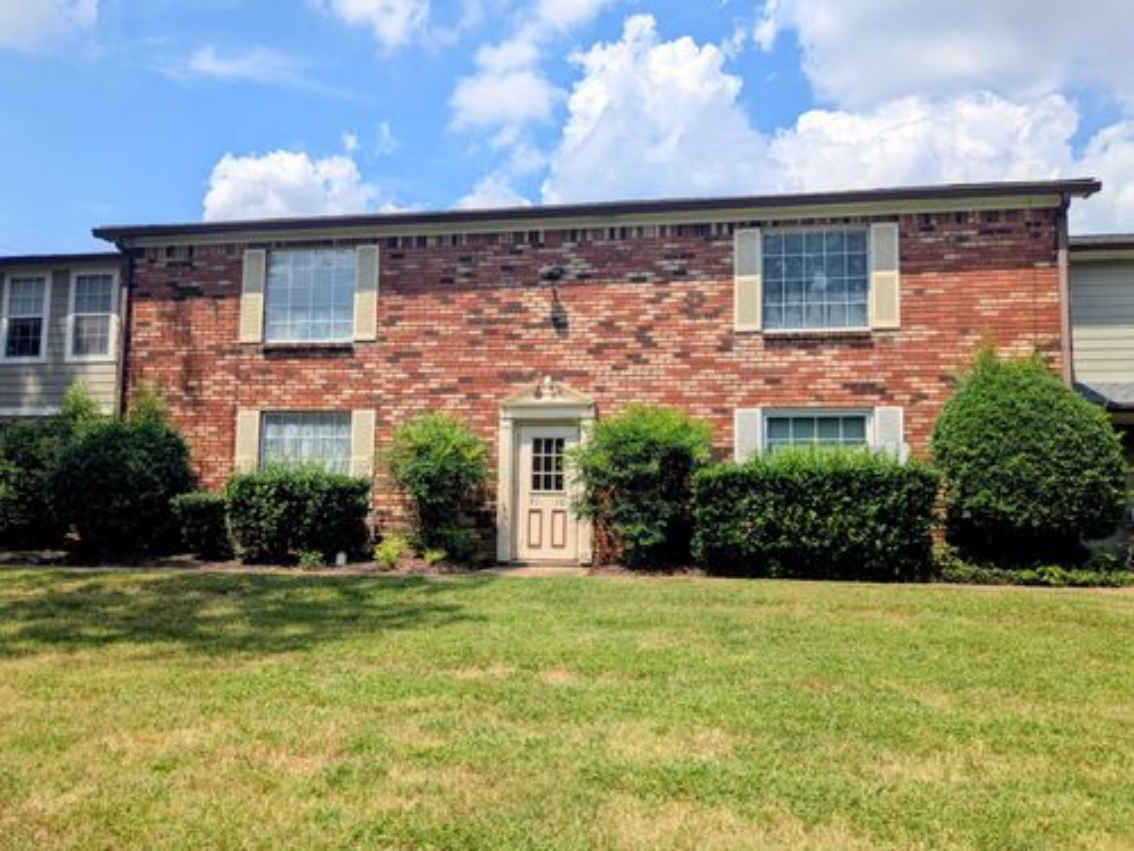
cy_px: 426
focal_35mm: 27
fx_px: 885
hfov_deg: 65.3
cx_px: 567
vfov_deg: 51.4
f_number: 1.73
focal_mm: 4.38
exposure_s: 1/4673
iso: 57
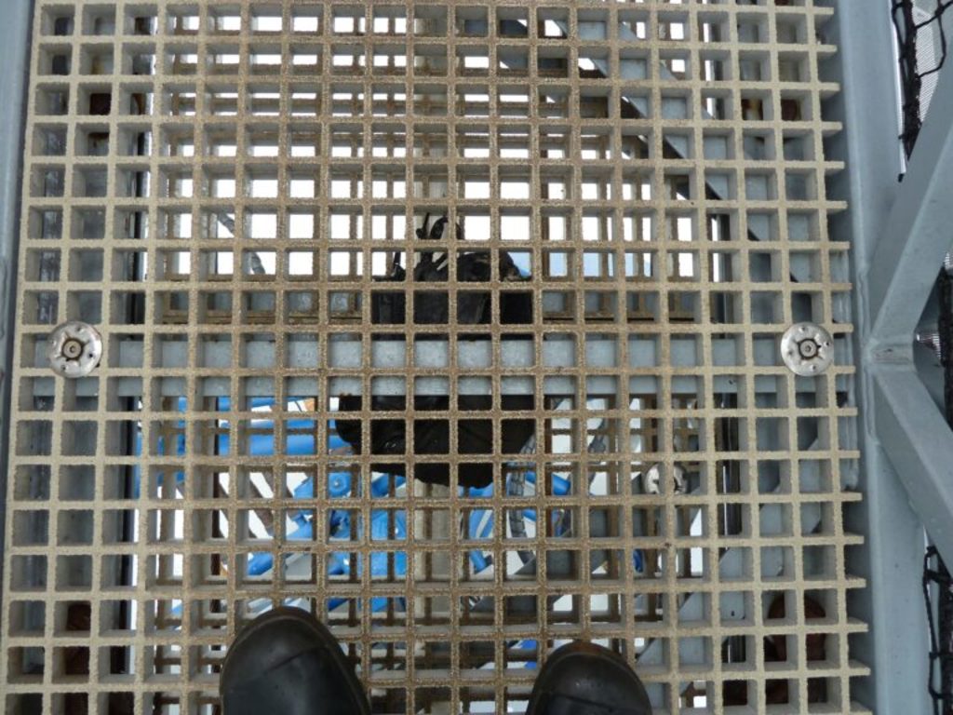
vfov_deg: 54.9
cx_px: 476
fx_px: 688
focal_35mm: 25
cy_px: 358
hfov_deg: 69.4
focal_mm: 4.1
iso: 80
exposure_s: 1/50
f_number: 3.3
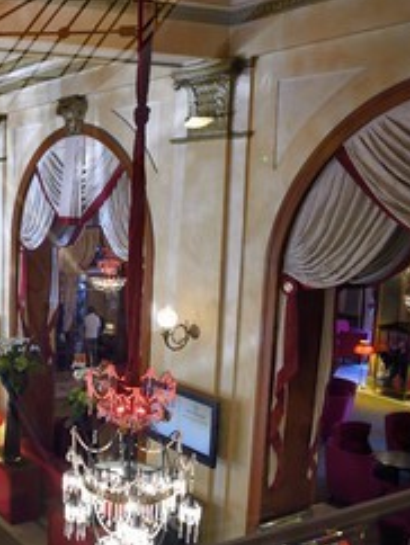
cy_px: 300
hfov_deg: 31.8
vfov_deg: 46.7
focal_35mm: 40
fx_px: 631
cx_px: -43
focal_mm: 24
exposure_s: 1/25
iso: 1600
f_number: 6.3
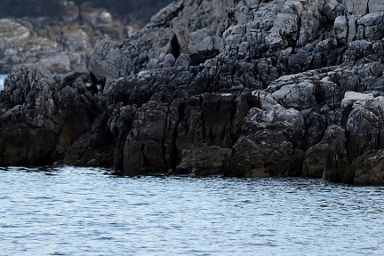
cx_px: 278
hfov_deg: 3.1
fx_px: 7061
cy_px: 0
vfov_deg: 2.1
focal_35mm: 662
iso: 400
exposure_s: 1/800
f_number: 5.3
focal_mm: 220
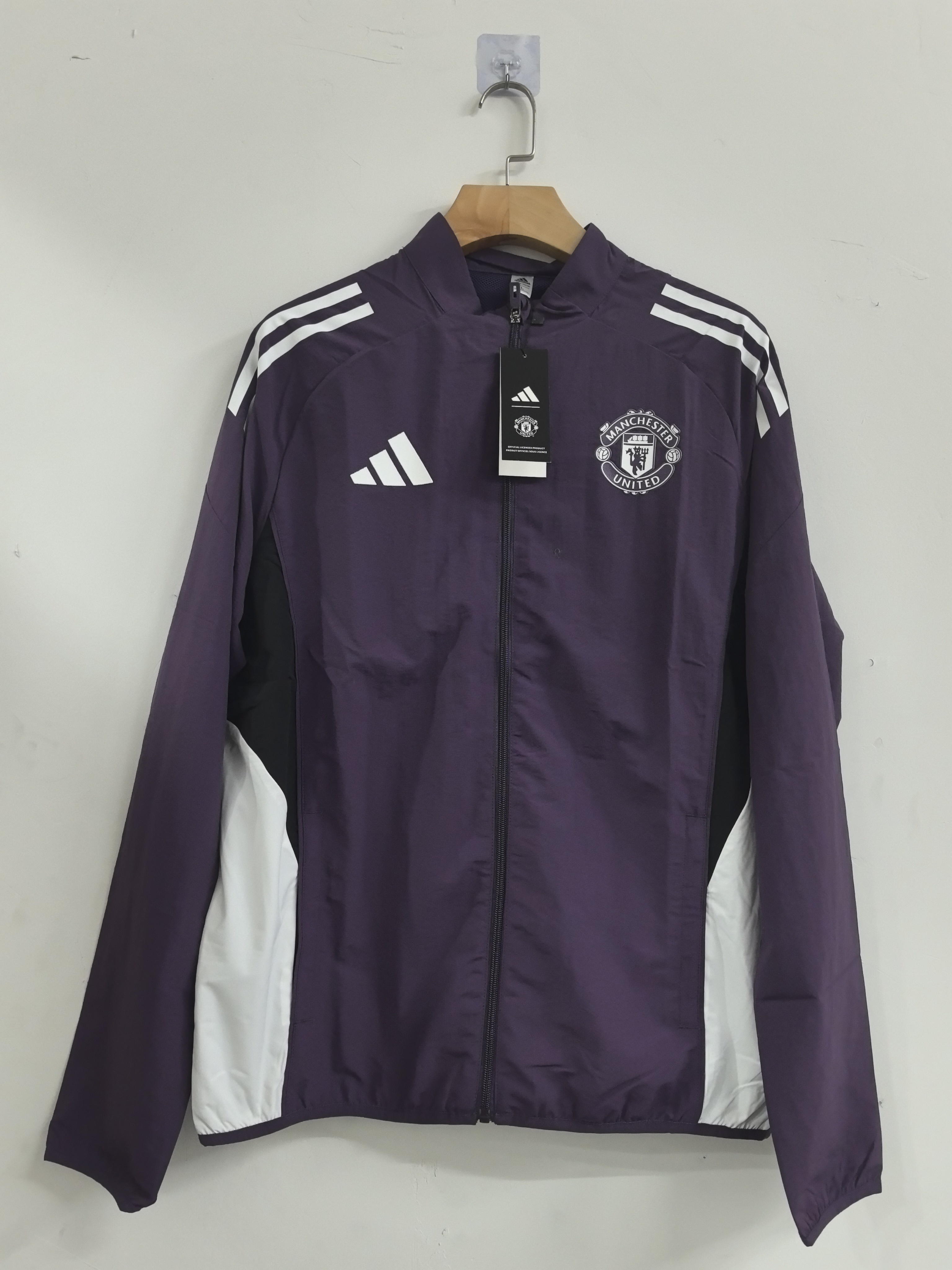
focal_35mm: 27
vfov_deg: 65.3
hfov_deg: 51.4
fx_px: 990
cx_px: 476
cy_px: 635
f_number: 2
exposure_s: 1/33.3
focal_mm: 6.98
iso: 640
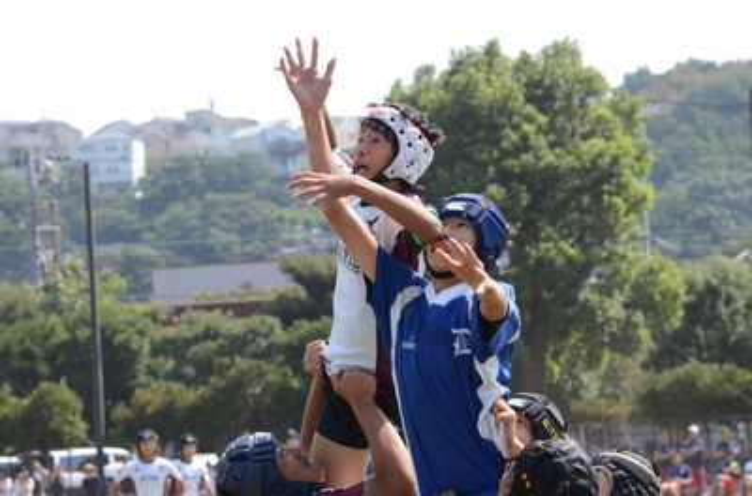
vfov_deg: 6.7
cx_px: 376
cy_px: 248
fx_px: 4217
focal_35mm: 202
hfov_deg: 10.2
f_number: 7.1
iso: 400
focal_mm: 135
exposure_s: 1/500
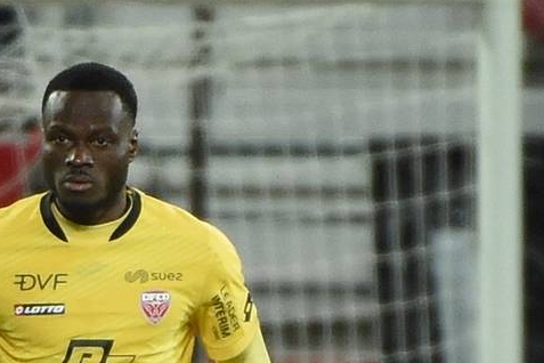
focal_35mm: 1610
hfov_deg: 1.3
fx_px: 24327
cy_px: 481
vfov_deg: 0.9
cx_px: -11
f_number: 4
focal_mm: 400
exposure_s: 1/800
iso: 3200
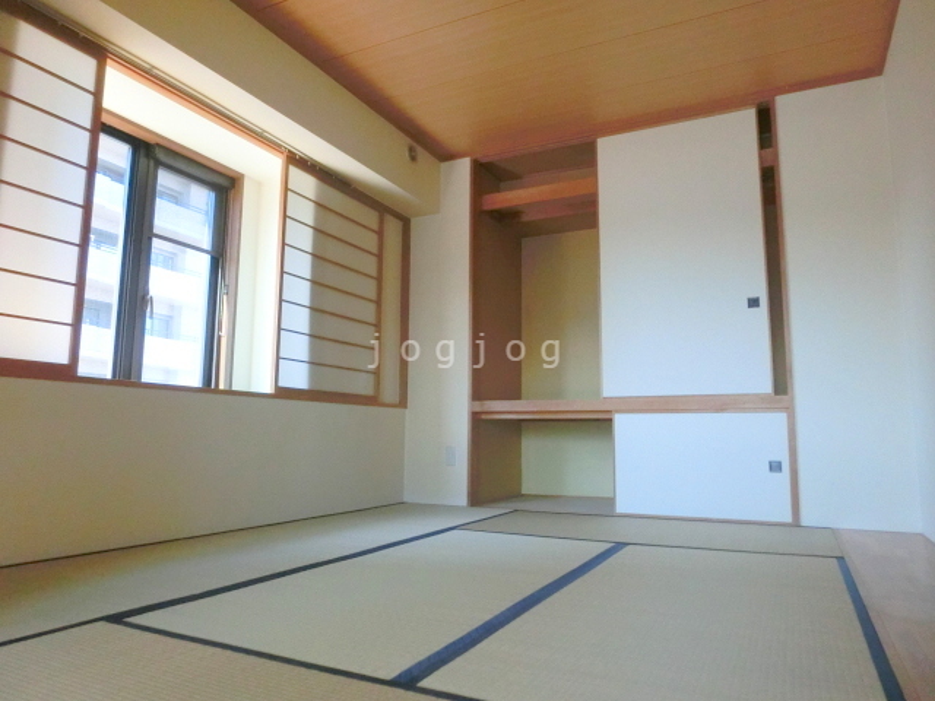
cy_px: 350
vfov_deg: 56.8
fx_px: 648
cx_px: 468
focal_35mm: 24
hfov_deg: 71.6
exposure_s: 1/500
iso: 800
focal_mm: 4.24
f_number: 3
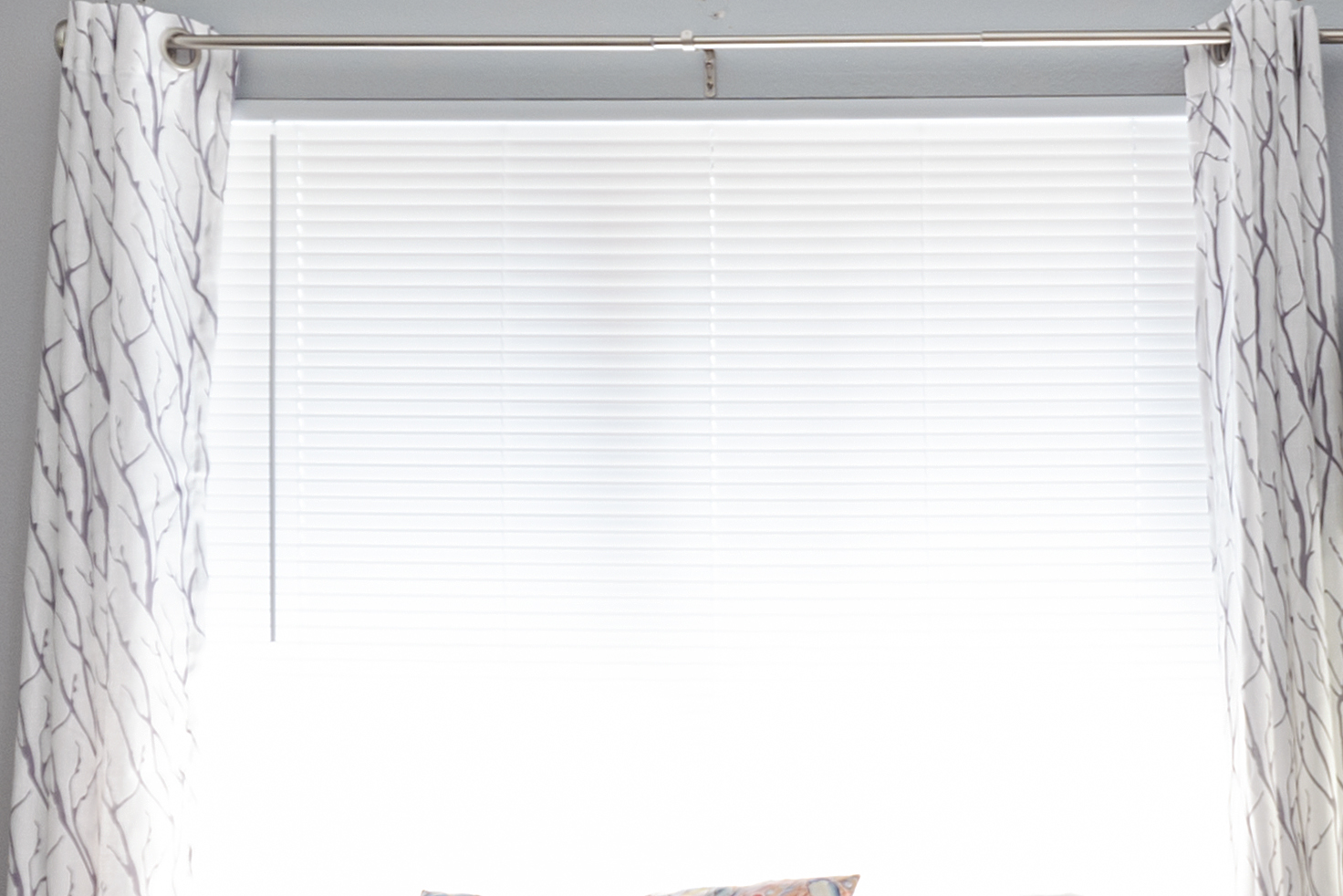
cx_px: 1671
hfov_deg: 25.5
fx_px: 2612
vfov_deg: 19.0
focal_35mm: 70
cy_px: 871
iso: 100
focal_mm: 14
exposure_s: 1/6
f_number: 7.1
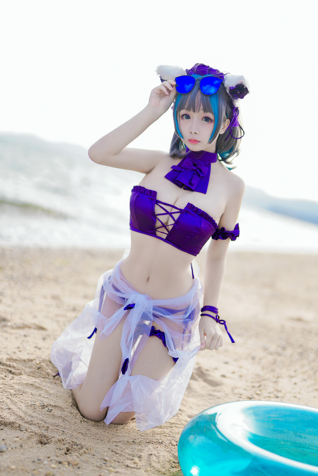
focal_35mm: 50
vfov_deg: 39.6
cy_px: 238
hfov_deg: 27.0
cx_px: 159
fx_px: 662
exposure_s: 1/2000
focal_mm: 50
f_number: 1.4
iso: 100
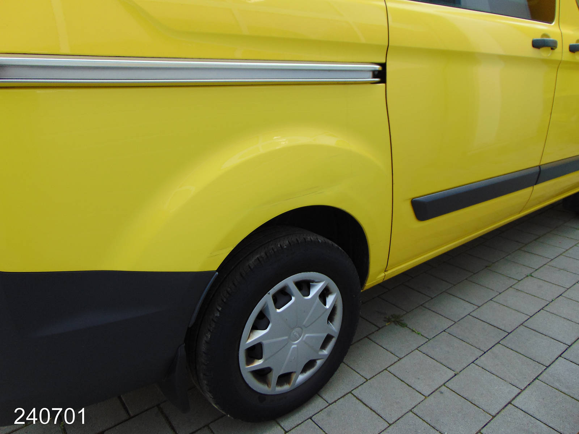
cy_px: 217
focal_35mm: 25
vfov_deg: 54.9
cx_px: 290
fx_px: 418
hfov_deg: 69.4
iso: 80
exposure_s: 1/80
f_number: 3
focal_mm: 4.5
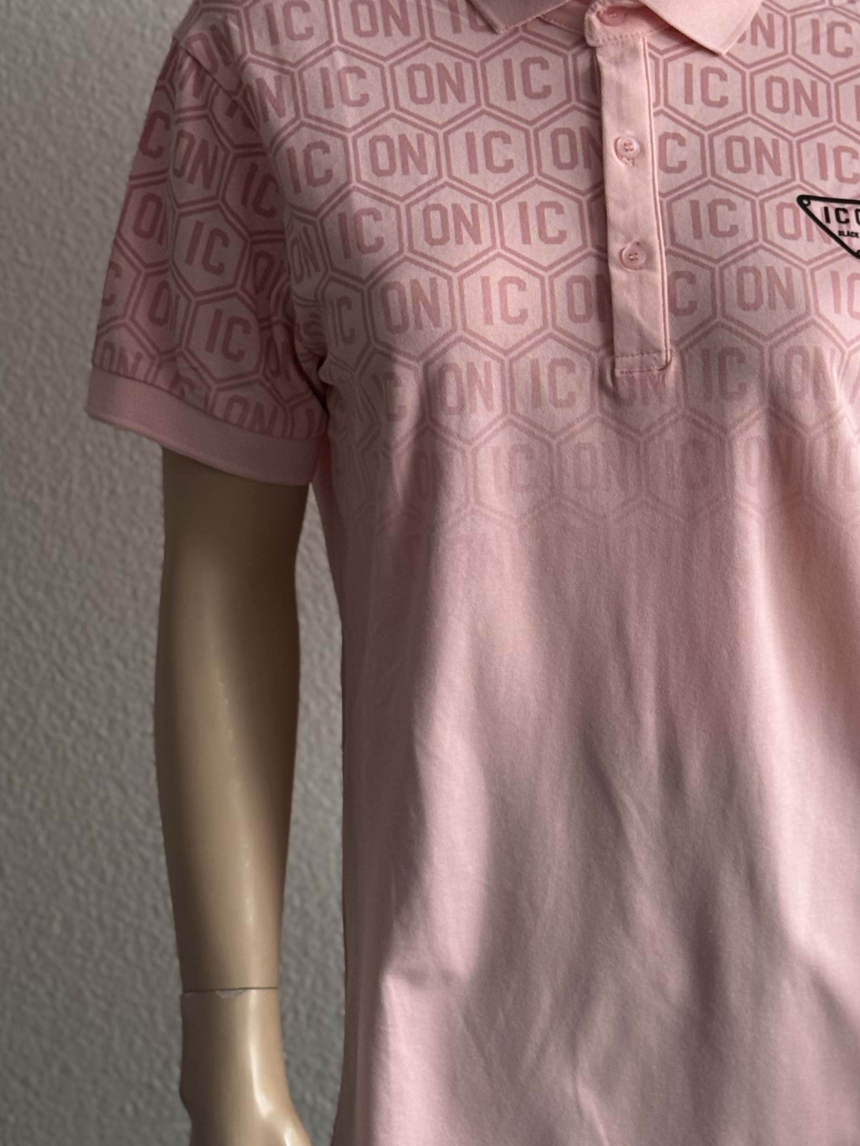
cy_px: 607
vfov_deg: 24.4
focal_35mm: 80
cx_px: 680
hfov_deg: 18.3
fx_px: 2650
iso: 100
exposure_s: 1/60
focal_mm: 6.76
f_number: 1.78
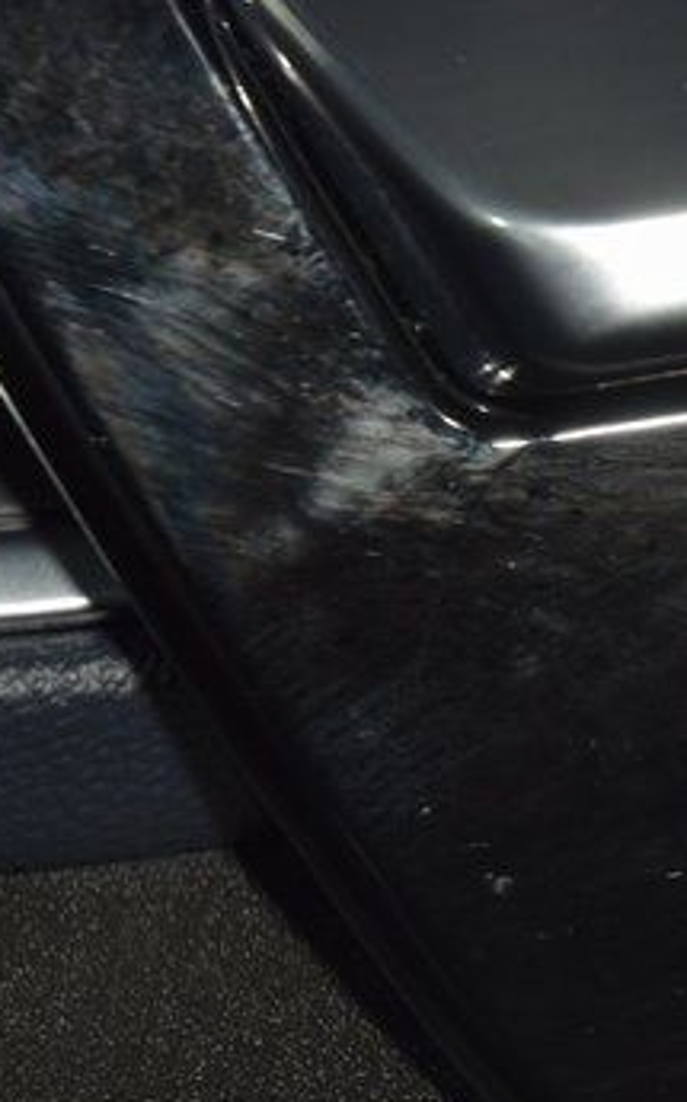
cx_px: 1540
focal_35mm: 318
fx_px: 9546
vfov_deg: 6.6
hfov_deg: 4.1
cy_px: 599
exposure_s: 1/125
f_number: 8
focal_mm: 70
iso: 100
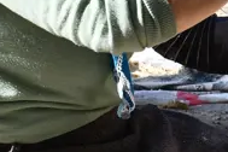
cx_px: 312
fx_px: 1324
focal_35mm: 209
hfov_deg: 9.6
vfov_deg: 6.5
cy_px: -19
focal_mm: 30
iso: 140
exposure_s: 1/250
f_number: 8
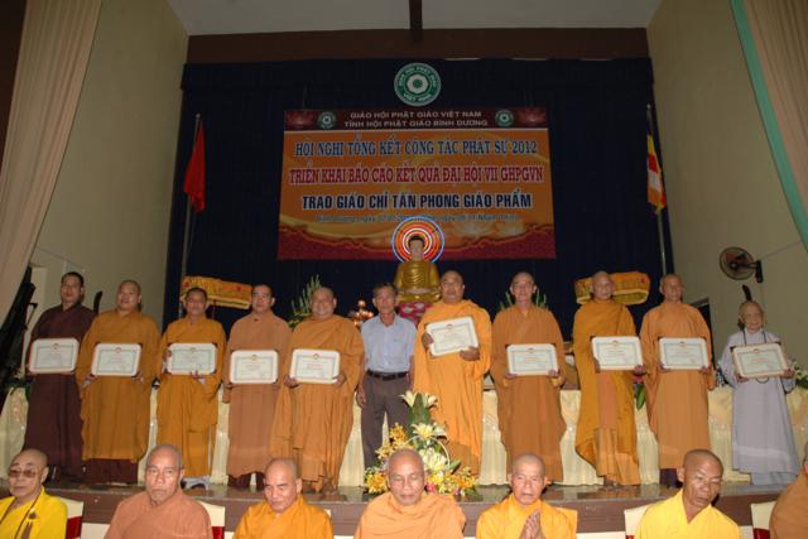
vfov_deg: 48.0
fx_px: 606
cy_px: 270
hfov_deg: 67.4
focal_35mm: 27
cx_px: 404
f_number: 8
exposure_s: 1/80
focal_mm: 18
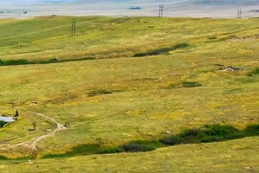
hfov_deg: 18.2
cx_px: -110
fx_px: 734
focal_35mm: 102
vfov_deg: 13.4
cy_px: 93
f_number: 8
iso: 400
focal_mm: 10.26
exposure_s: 1/1250
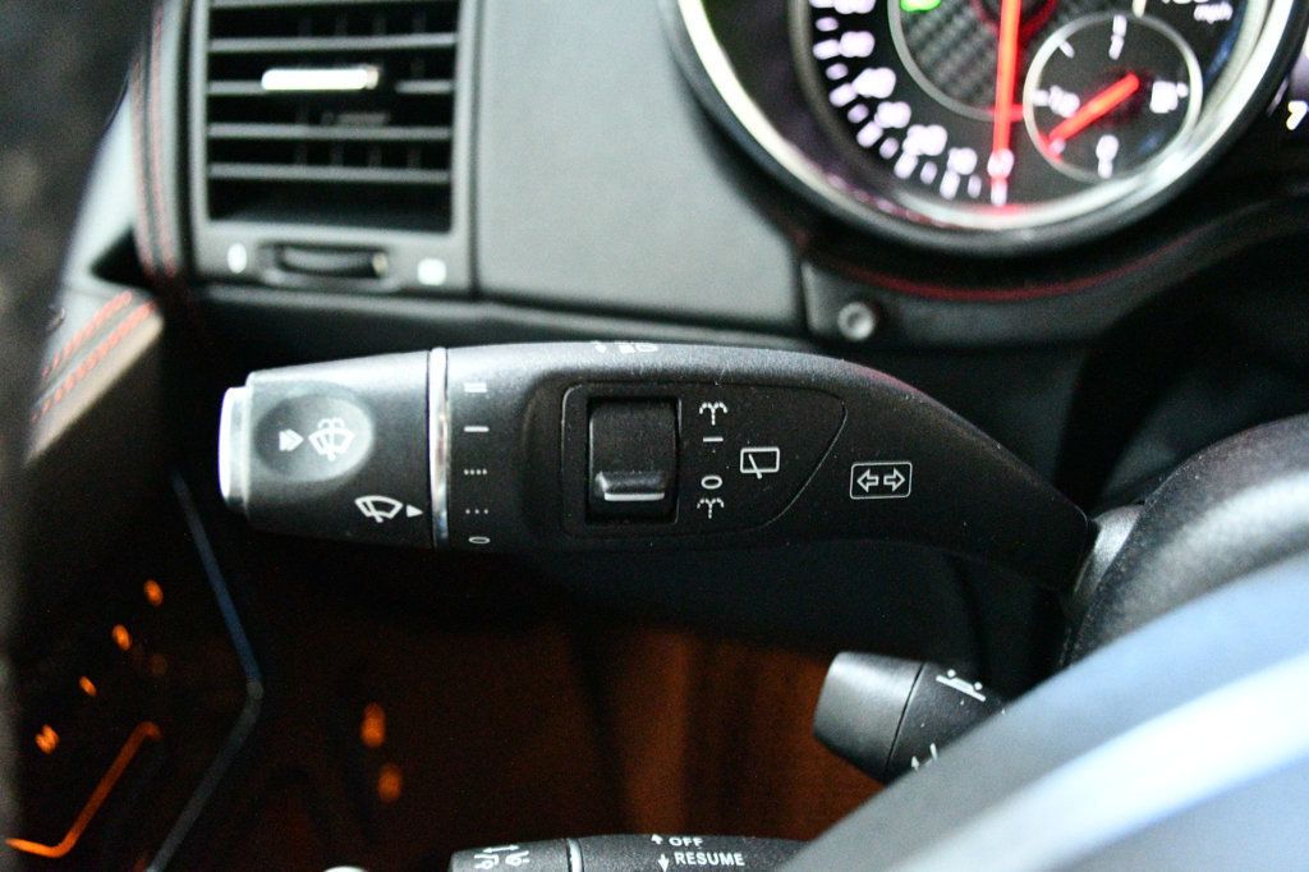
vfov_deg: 39.9
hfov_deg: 57.2
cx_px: 654
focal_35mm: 33
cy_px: 436
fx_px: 1199
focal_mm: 22
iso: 12800
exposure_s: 1/15
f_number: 3.8
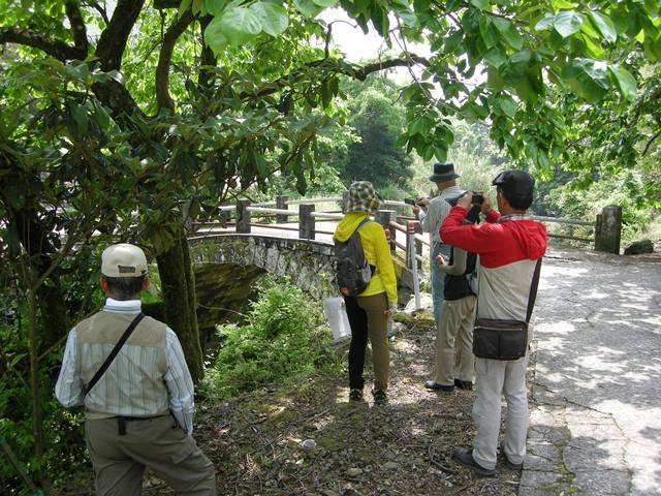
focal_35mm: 36
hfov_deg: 51.4
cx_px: 330
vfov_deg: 39.7
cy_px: 248
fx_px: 687
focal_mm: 7.5
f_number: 3.8
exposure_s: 1/105
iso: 64
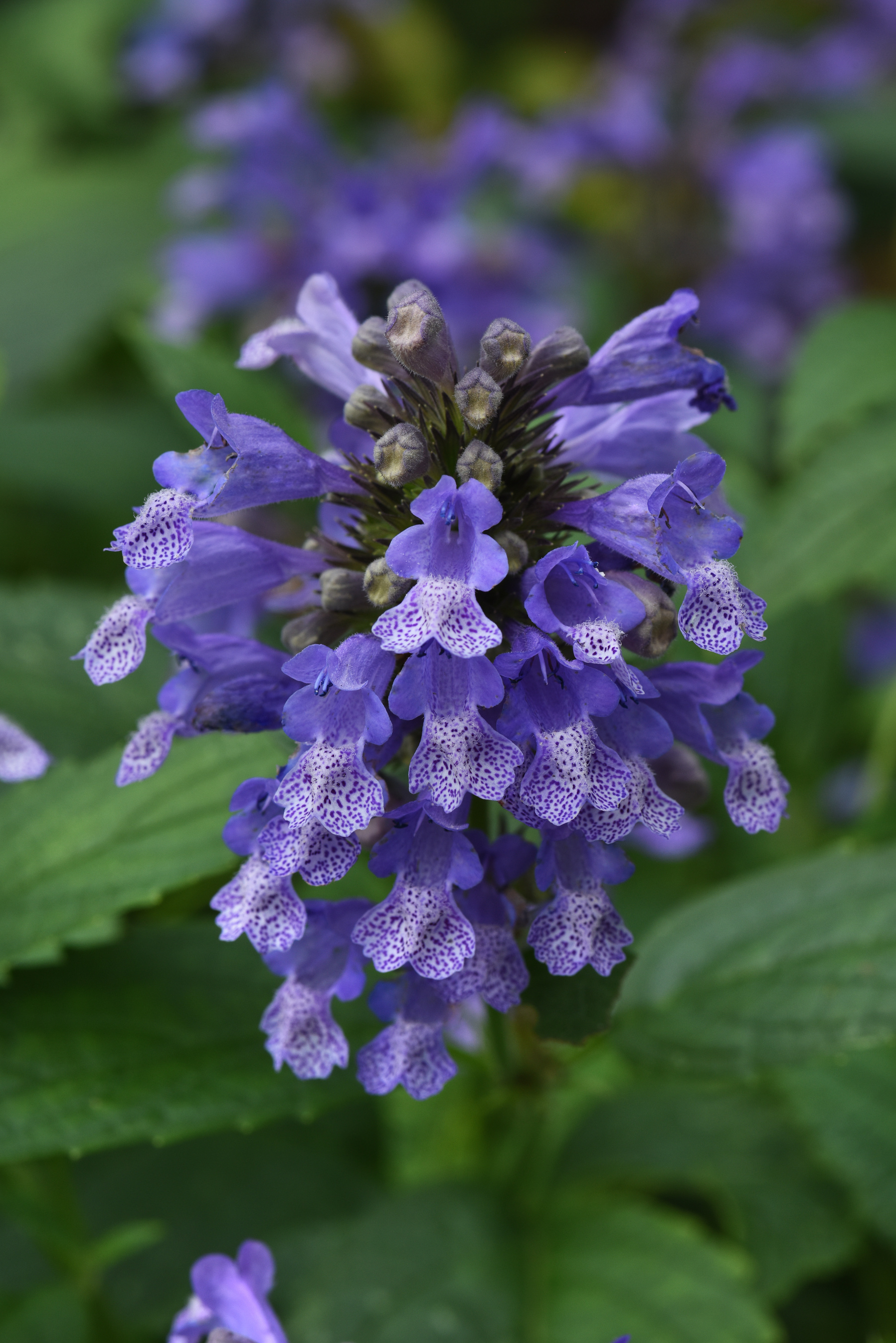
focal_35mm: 117
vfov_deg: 17.5
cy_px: 733
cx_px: 462
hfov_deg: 11.7
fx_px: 4364
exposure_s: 1/100
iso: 400
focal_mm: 105
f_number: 16
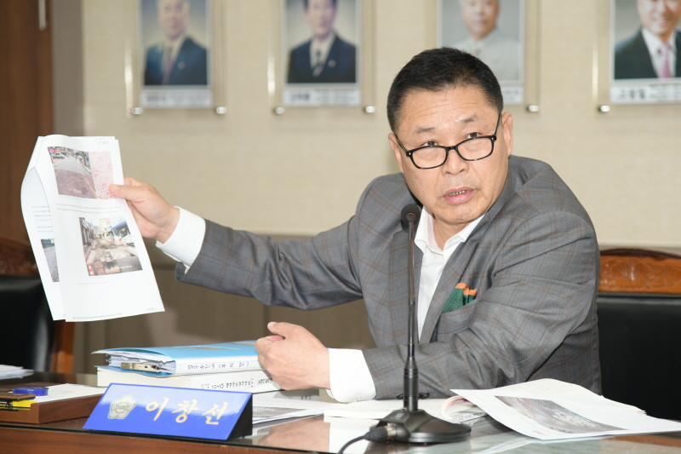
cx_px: 340
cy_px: 227
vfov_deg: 12.2
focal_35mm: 112
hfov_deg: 18.3
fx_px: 2118
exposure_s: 1/250
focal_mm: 112
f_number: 4
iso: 800
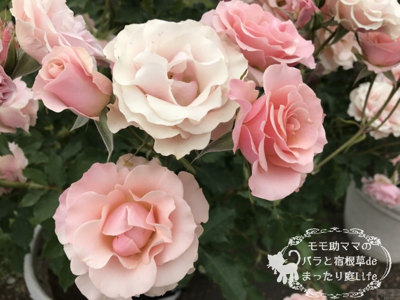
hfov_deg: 63.4
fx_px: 324
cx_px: 200
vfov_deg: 49.7
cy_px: 150
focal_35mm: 28
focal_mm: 3.99
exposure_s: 1/1244
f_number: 1.8
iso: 20
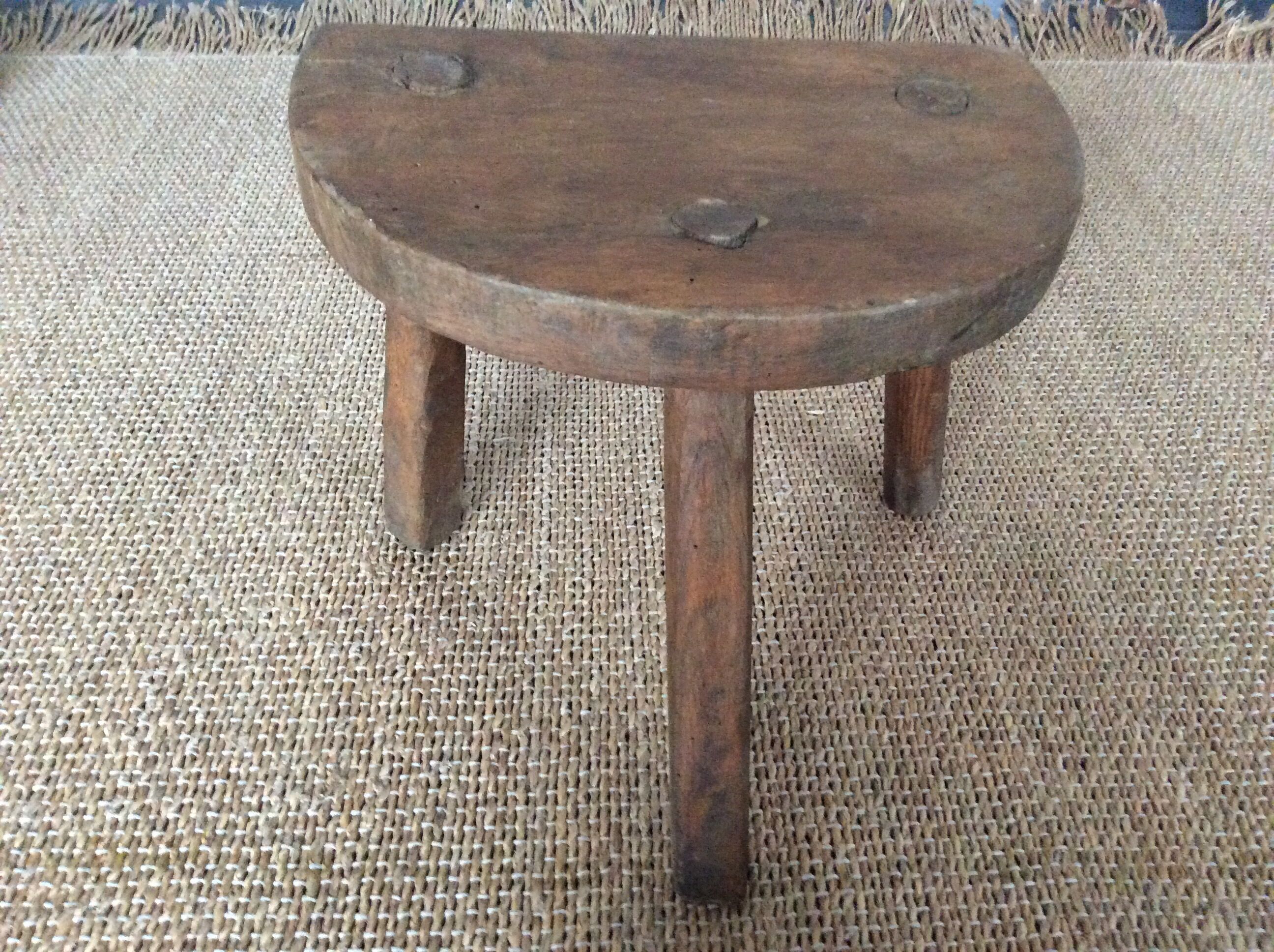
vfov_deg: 44.1
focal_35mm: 32
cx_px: 637
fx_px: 1176
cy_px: 476
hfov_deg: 56.9
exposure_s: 1/17
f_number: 2.4
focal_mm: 3.3
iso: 400
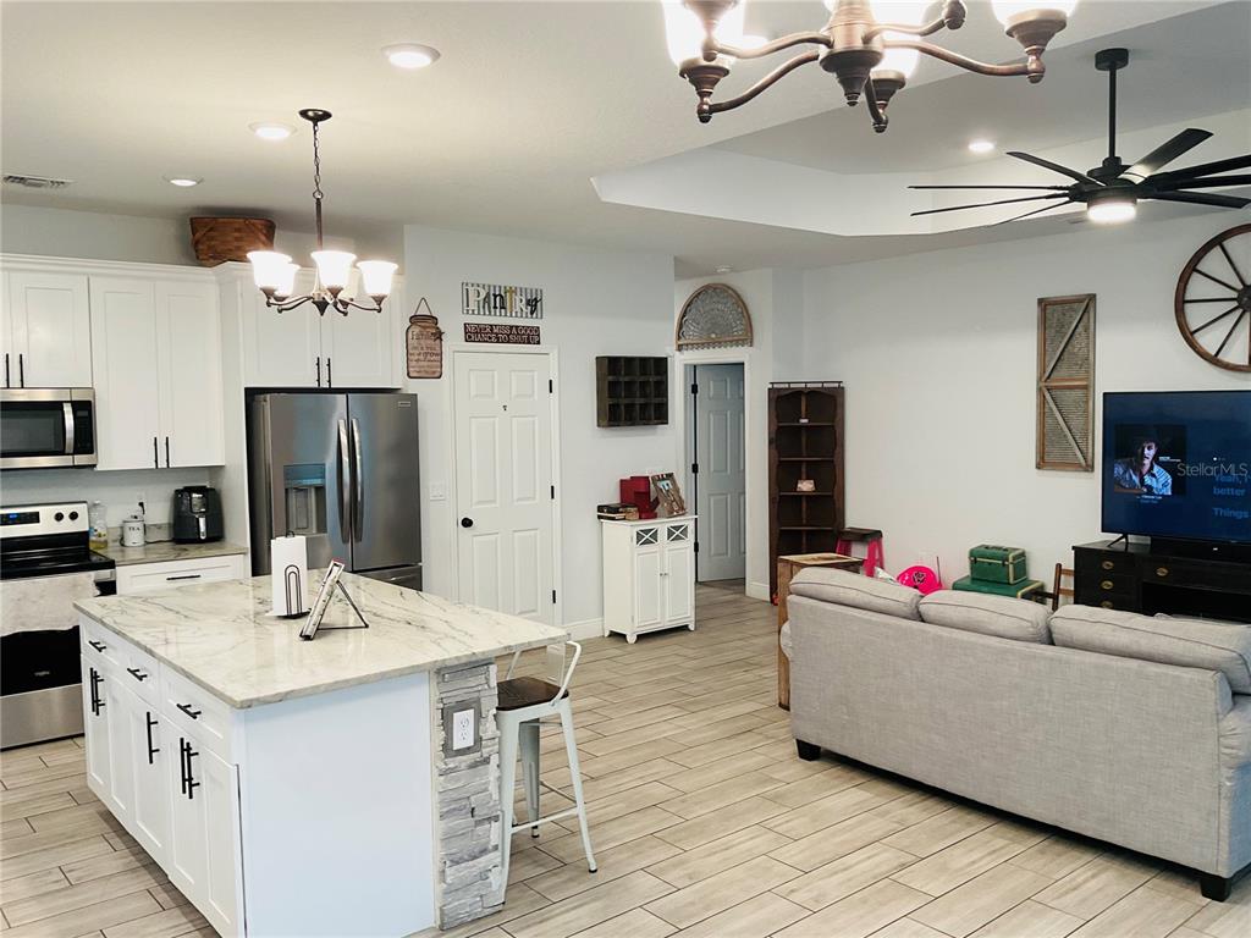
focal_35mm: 29
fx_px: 1048
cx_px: 626
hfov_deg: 61.7
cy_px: 469
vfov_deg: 48.2
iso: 50
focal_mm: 3
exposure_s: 1/60
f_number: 1.8
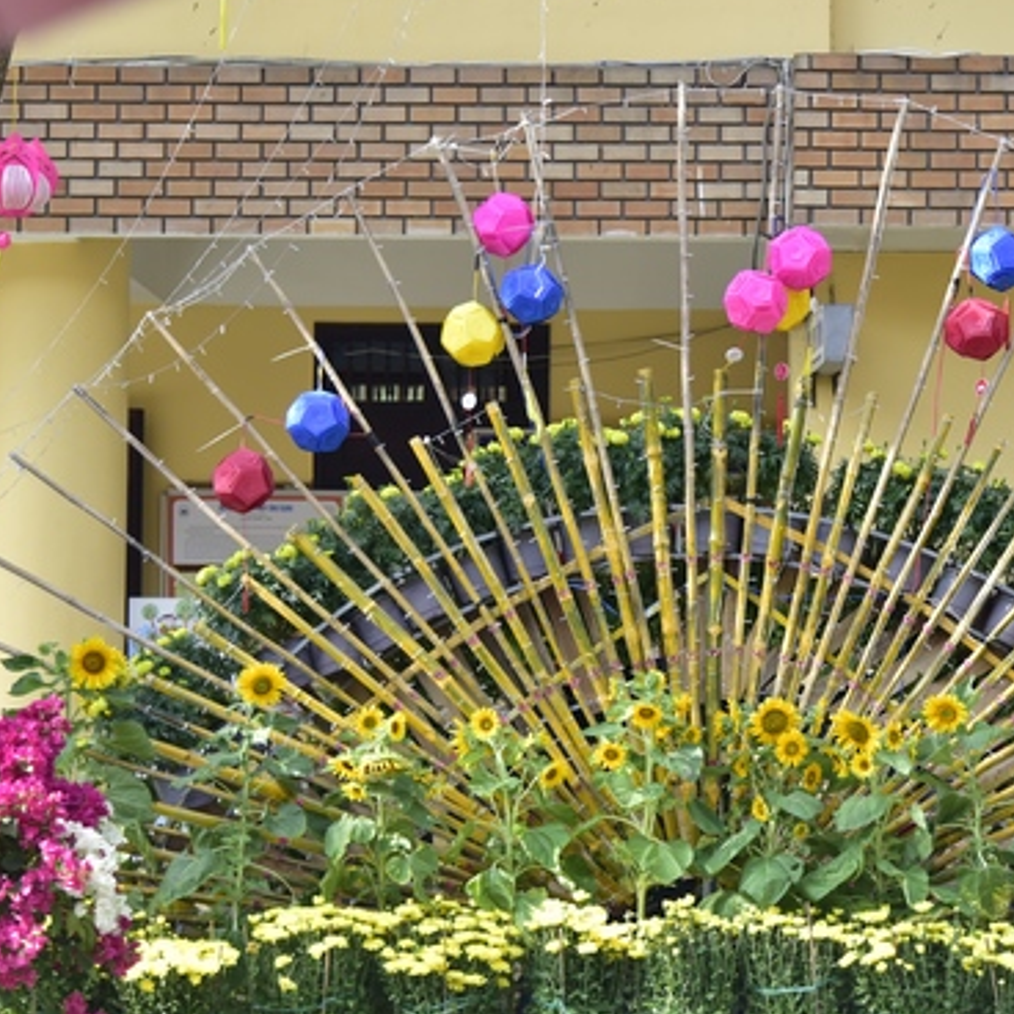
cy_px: 559
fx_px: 3281
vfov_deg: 17.6
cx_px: 681
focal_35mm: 99
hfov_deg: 17.5
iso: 500
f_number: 4
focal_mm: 66
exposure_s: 1/800
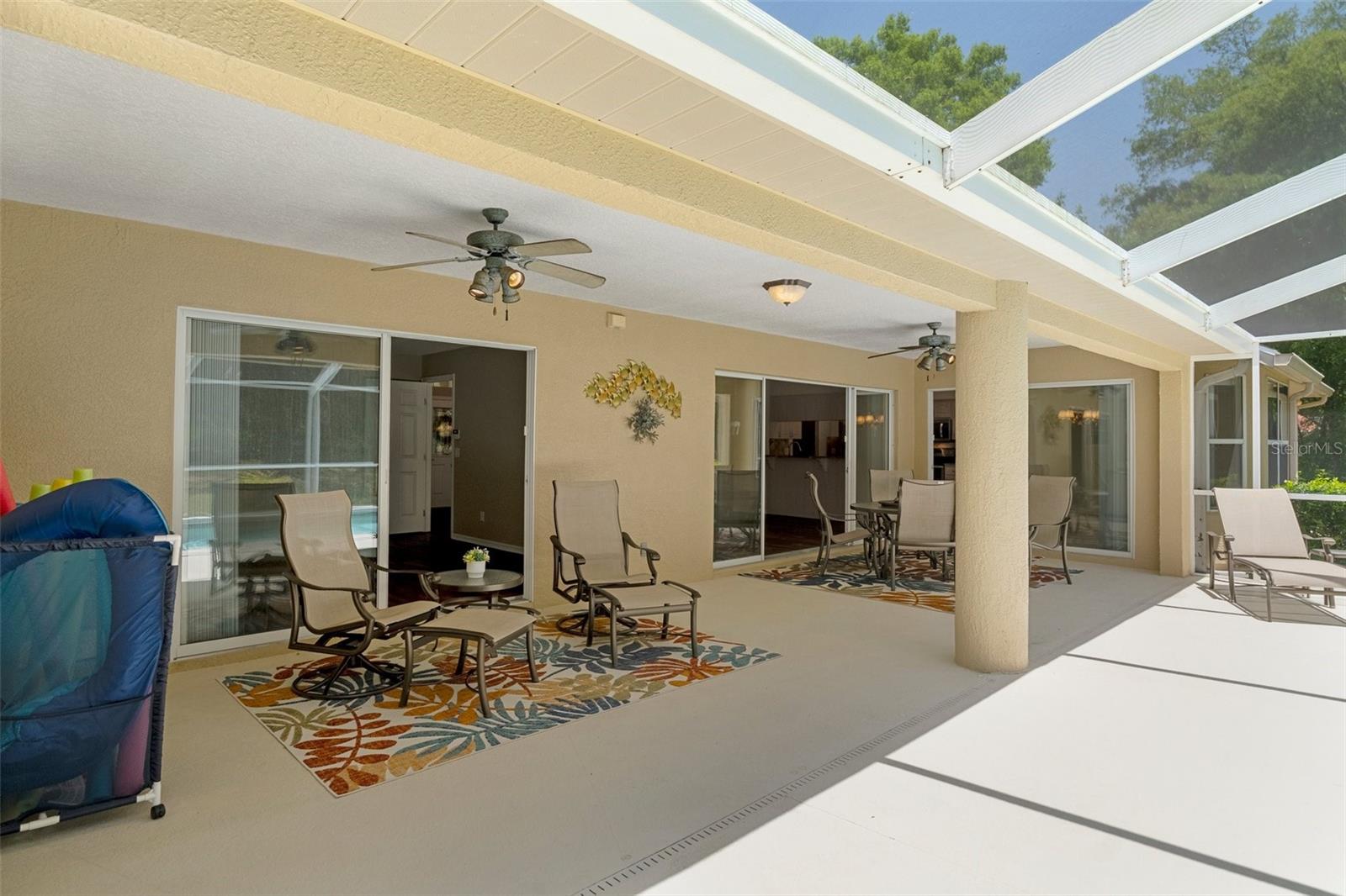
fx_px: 729
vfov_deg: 63.2
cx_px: 673
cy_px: 448
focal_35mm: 20
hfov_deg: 85.4
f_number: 8
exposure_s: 1/500
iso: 320
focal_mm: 13
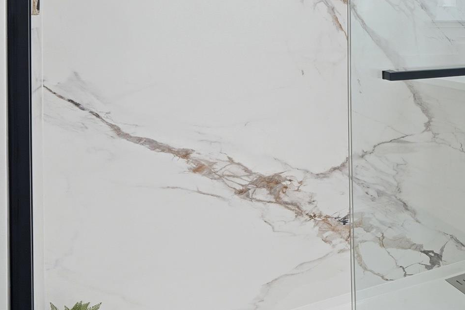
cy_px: 23
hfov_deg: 33.5
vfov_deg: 30.3
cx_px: 608
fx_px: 543
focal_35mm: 42
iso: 250
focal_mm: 16
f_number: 9
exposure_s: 1/250
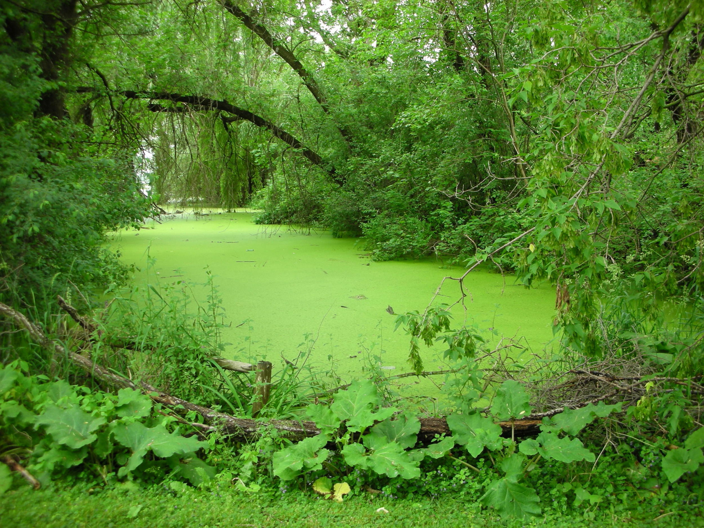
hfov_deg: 52.6
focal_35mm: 35
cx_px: 352
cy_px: 264
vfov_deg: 40.7
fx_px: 712
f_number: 3
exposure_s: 1/35.4
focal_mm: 5.8
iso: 50
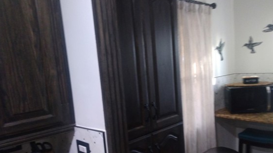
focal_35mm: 25
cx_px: 147
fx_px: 181
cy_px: 99
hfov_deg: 73.9
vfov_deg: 45.5
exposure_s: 1/30
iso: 575
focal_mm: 3.54
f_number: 2
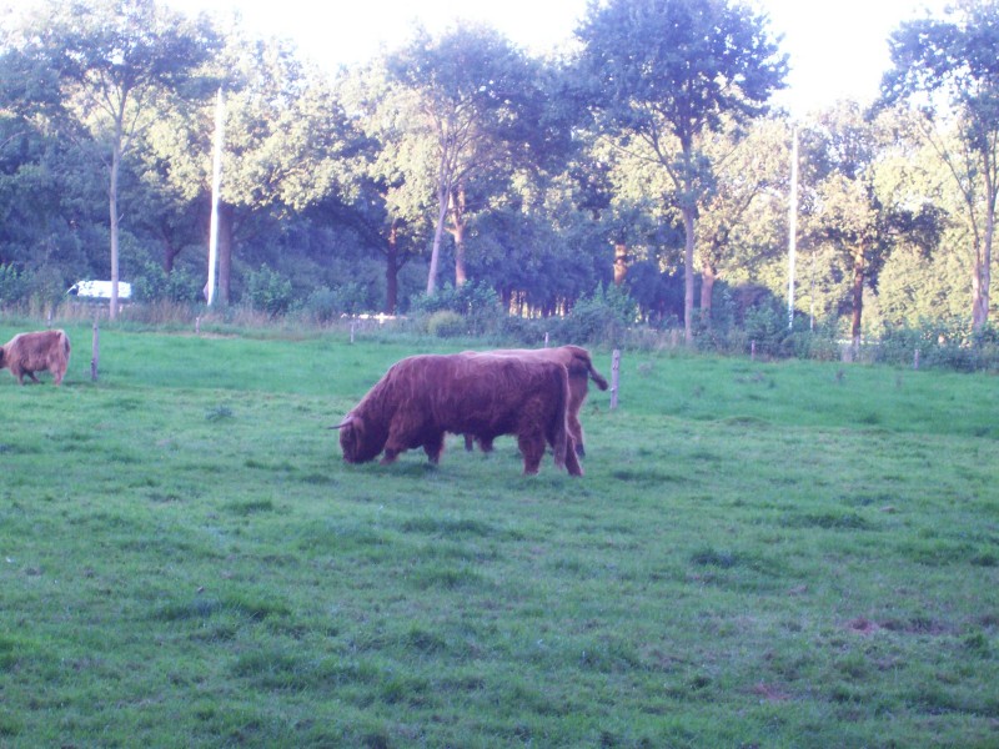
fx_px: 2944
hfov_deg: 19.3
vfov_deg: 14.5
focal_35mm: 102
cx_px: 500
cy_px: 374
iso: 160
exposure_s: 1/47.8
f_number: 4.6
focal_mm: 16.8
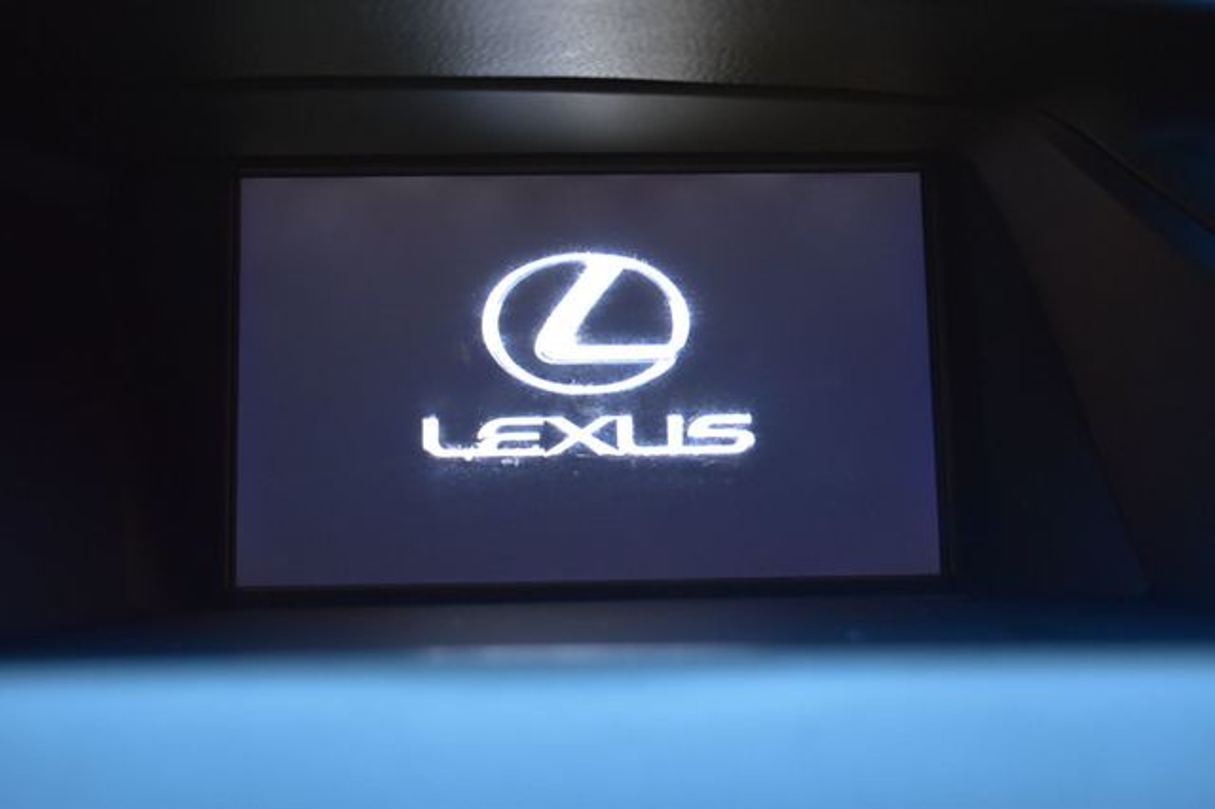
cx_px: 608
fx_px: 1821
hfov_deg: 36.9
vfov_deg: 25.0
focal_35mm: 54
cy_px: 404
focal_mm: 36
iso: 1600
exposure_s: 1/13
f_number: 4.8
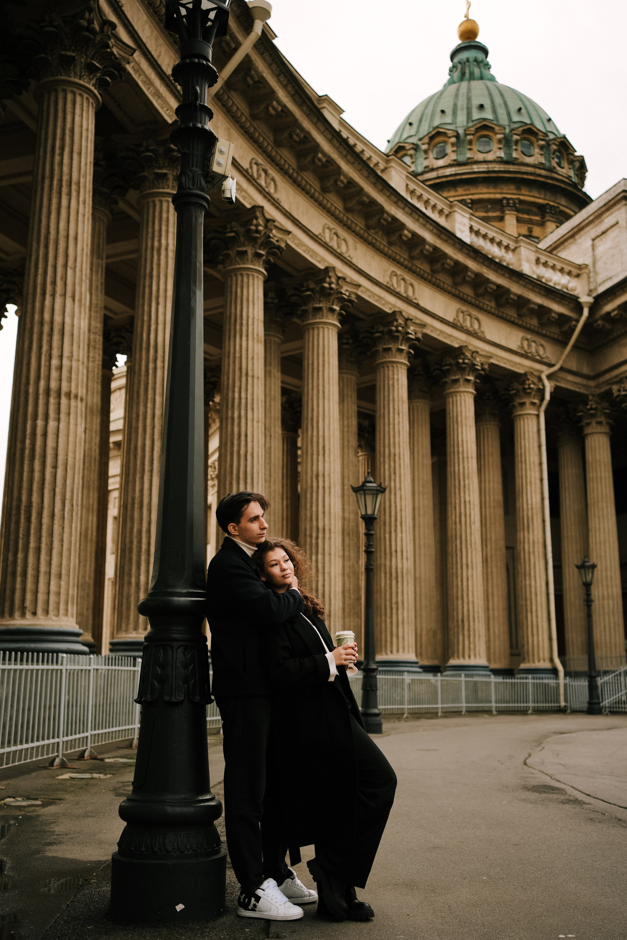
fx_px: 940
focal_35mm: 36
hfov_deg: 36.9
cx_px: 316
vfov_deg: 53.1
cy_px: 465
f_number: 2.8
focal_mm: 35
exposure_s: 1/250
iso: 100
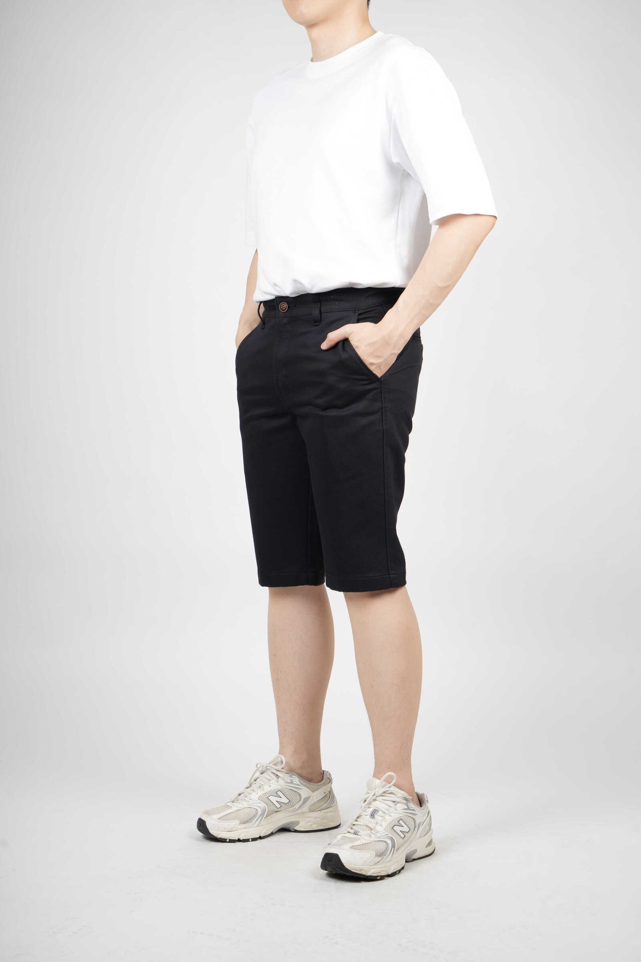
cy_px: 481
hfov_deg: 26.0
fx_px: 1389
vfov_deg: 38.2
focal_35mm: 52
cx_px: 320
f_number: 9
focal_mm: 52
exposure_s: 1/160
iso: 125
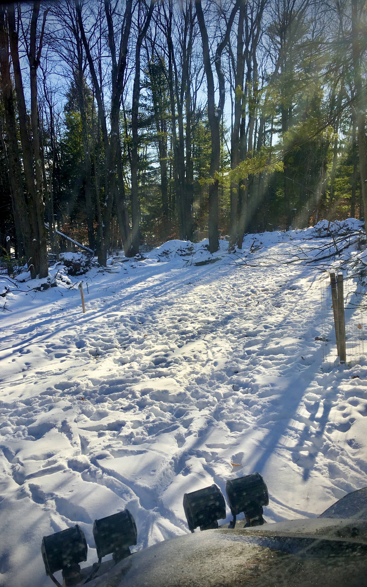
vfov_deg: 61.2
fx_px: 496
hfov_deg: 40.6
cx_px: 172
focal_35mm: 31
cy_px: 296
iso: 25
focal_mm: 4.15
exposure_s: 1/1040
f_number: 2.2
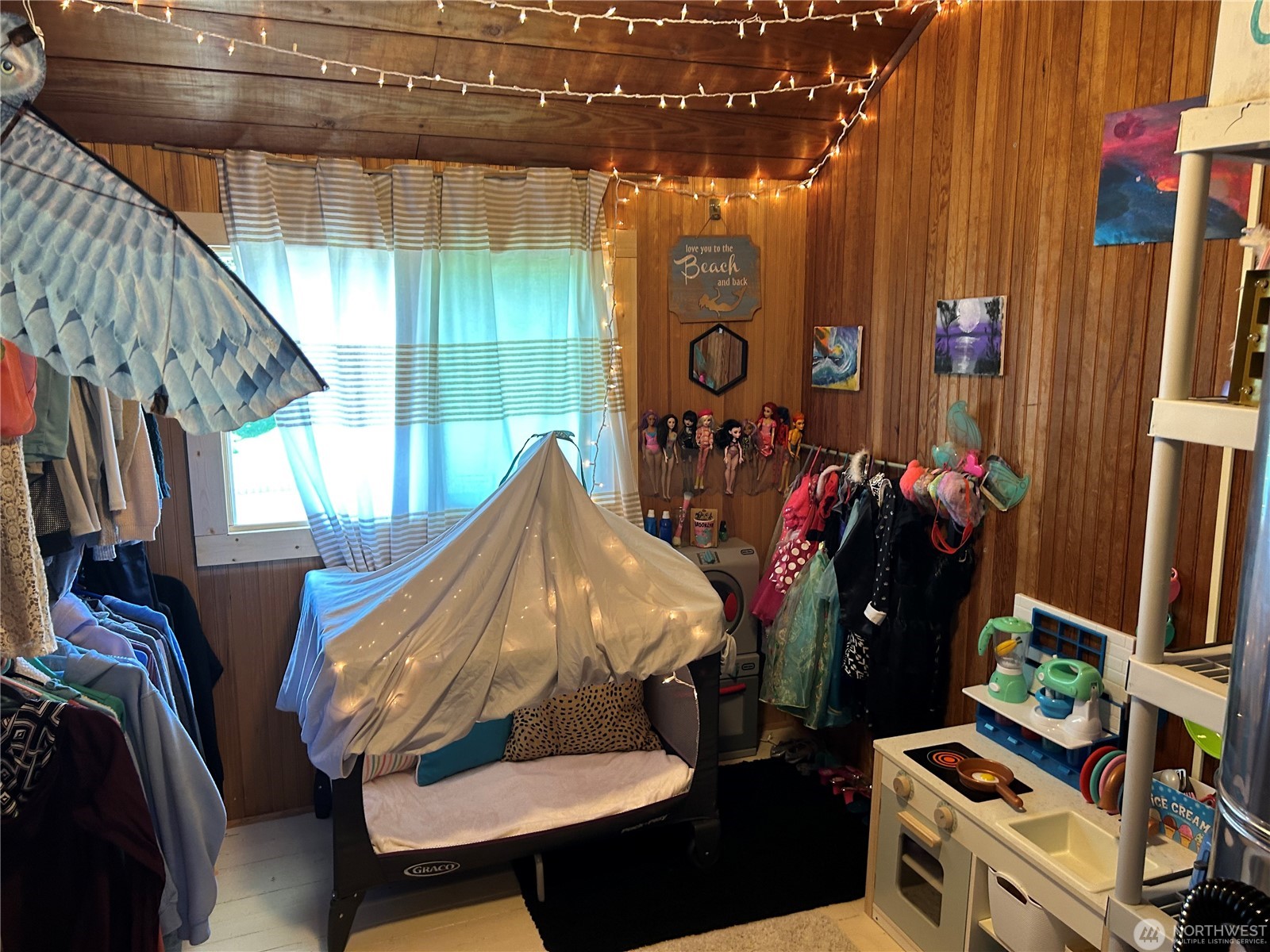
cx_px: 635
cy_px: 476
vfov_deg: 53.1
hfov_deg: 67.3
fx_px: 954
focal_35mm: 26
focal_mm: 5.7
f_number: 1.5
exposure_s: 1/60
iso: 125
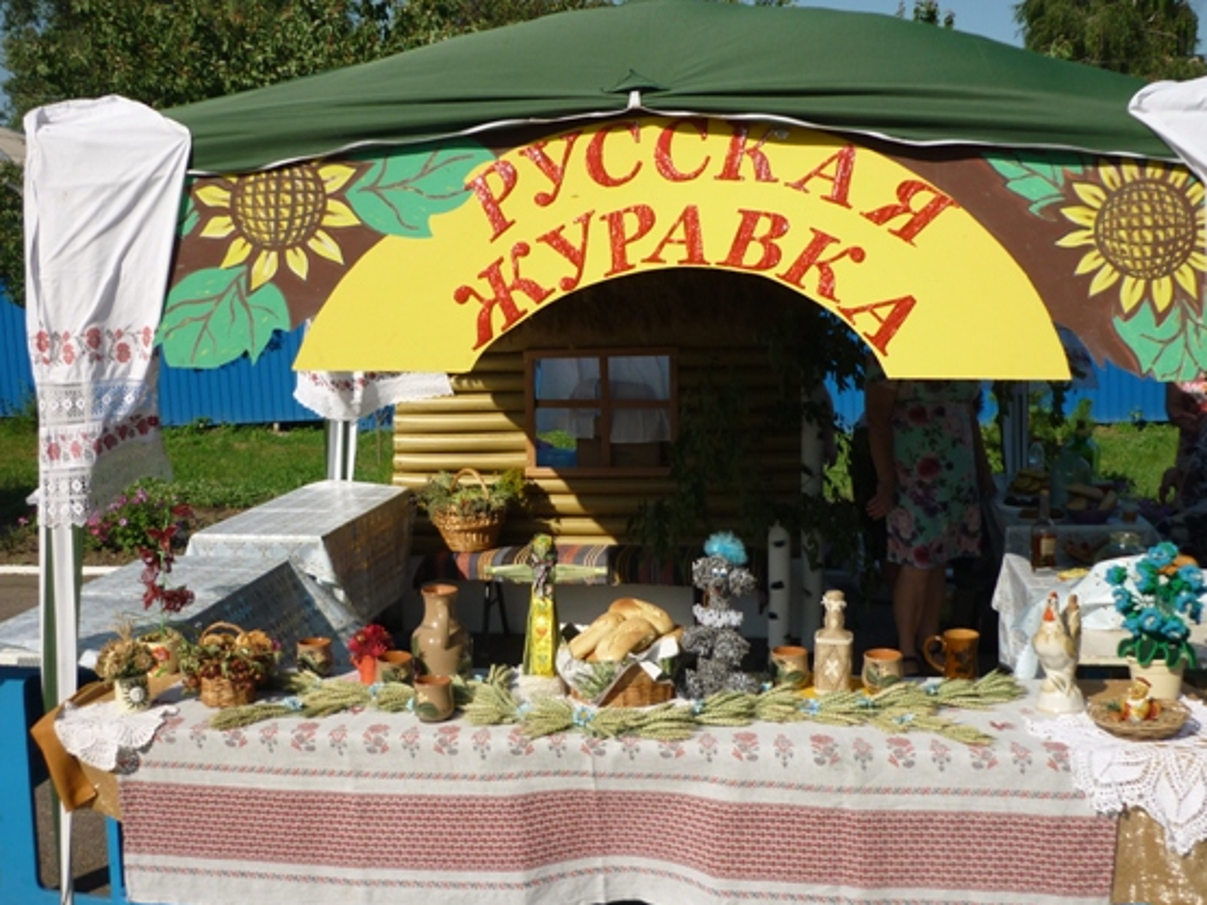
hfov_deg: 49.0
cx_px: 608
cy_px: 443
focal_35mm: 38
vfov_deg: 37.7
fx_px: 1325
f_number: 8
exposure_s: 1/250
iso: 80
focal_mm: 5.5
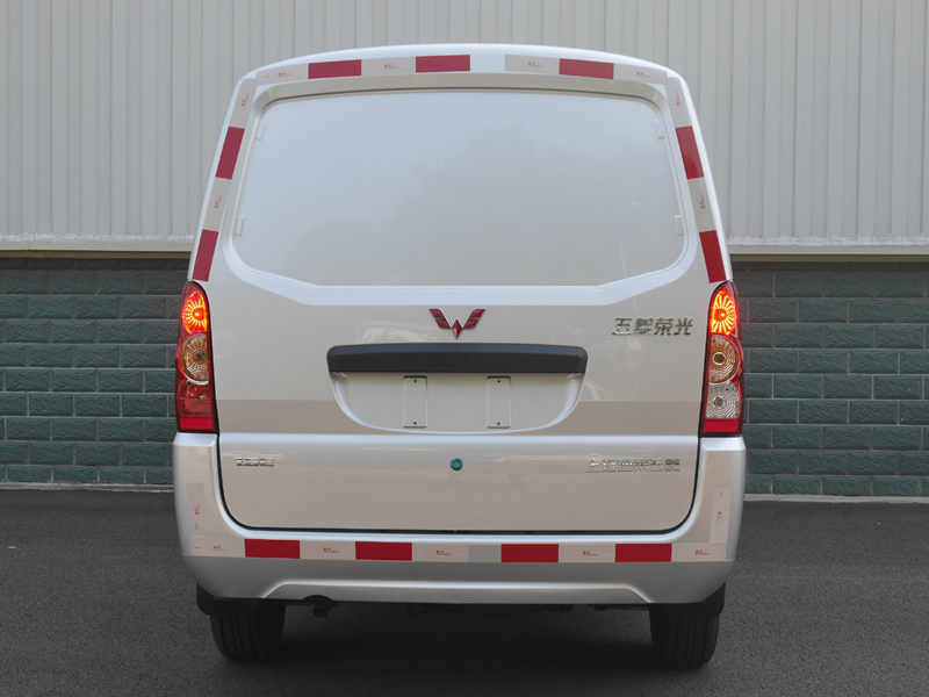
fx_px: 1342
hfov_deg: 38.2
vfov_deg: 29.1
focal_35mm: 50
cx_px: 464
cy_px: 348
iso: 200
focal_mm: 25
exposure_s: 1/200
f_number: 7.1
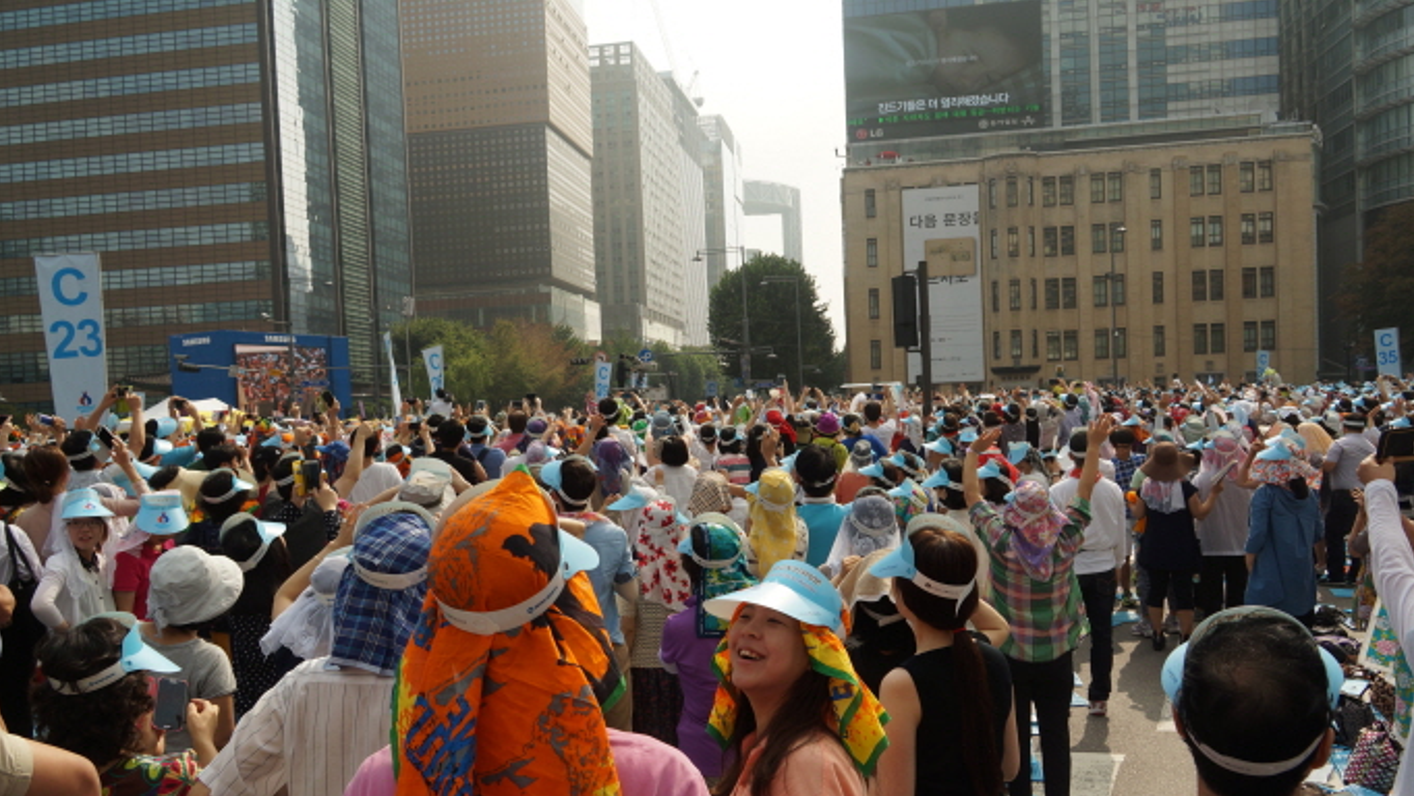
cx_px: 709
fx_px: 1088
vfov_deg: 40.1
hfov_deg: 66.1
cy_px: 465
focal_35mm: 29
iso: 100
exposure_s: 1/250
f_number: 8
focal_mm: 18
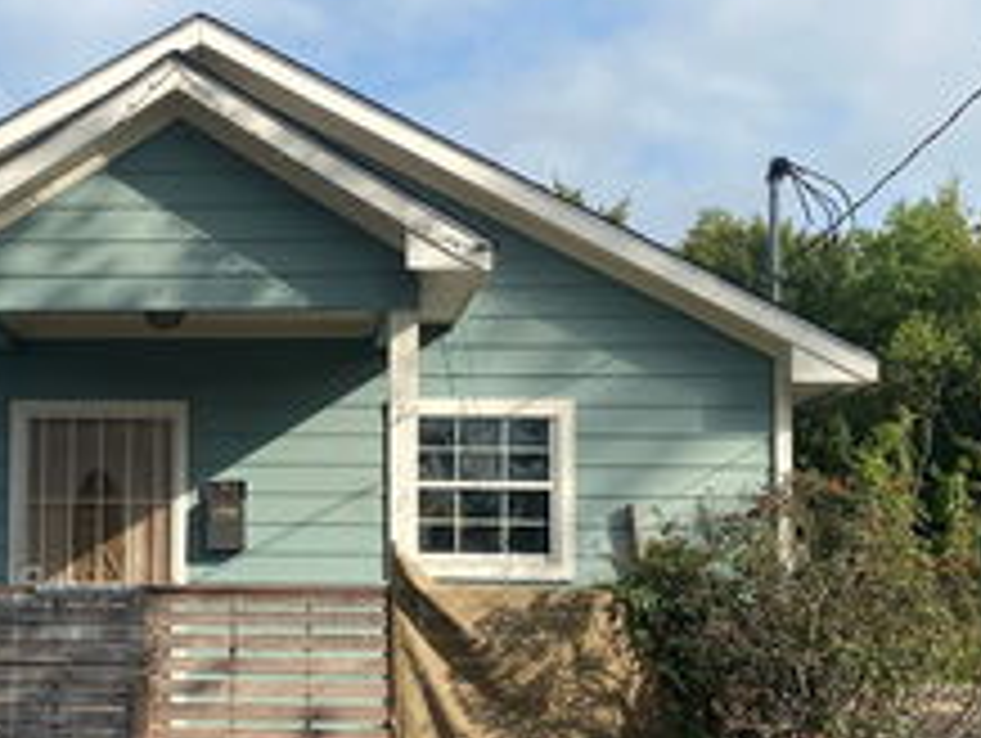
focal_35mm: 61
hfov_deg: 30.8
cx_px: 180
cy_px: 504
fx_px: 1731
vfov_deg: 23.9
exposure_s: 1/2358
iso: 32
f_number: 1.8
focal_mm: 4.25
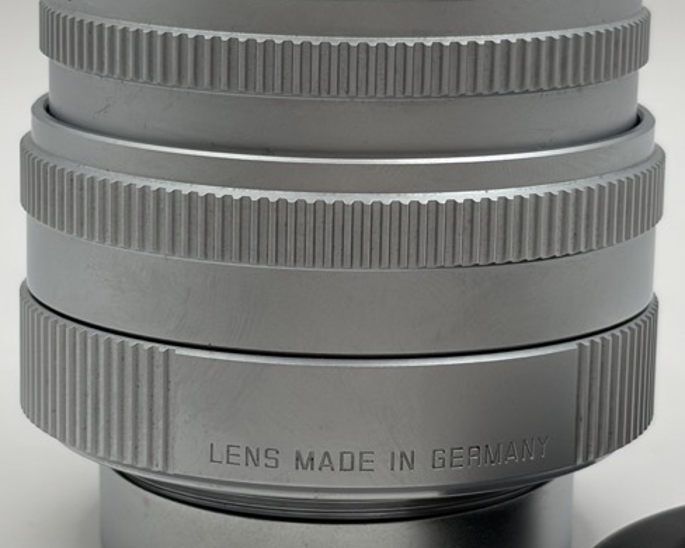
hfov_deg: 14.5
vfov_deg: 11.6
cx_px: 333
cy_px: 287
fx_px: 2698
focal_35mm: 133
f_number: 1.6
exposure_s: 1/290
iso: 32
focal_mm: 5.96
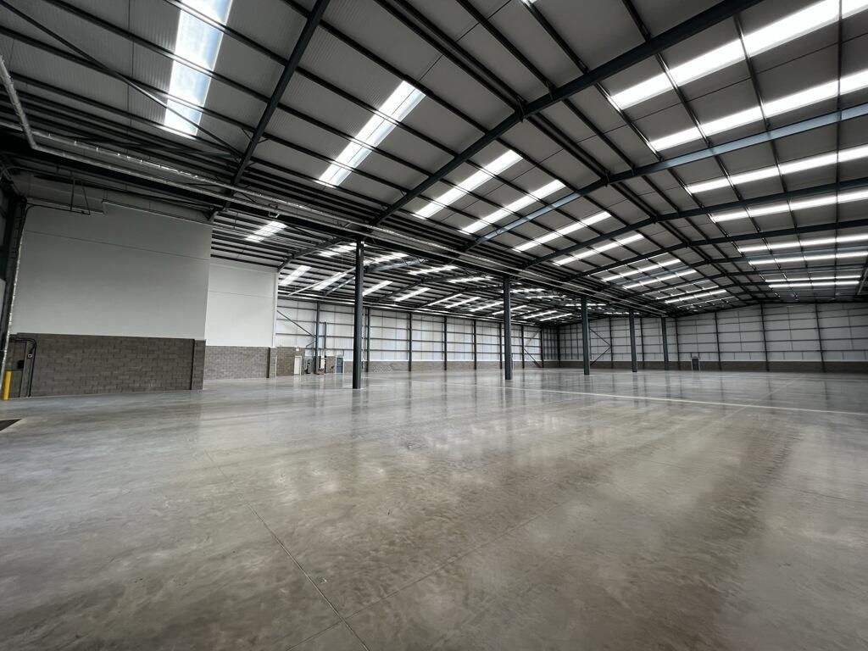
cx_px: 434
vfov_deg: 89.9
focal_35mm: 13
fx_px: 326
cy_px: 326
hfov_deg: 106.2
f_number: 1.8
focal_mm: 1.57
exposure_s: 1/125
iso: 32
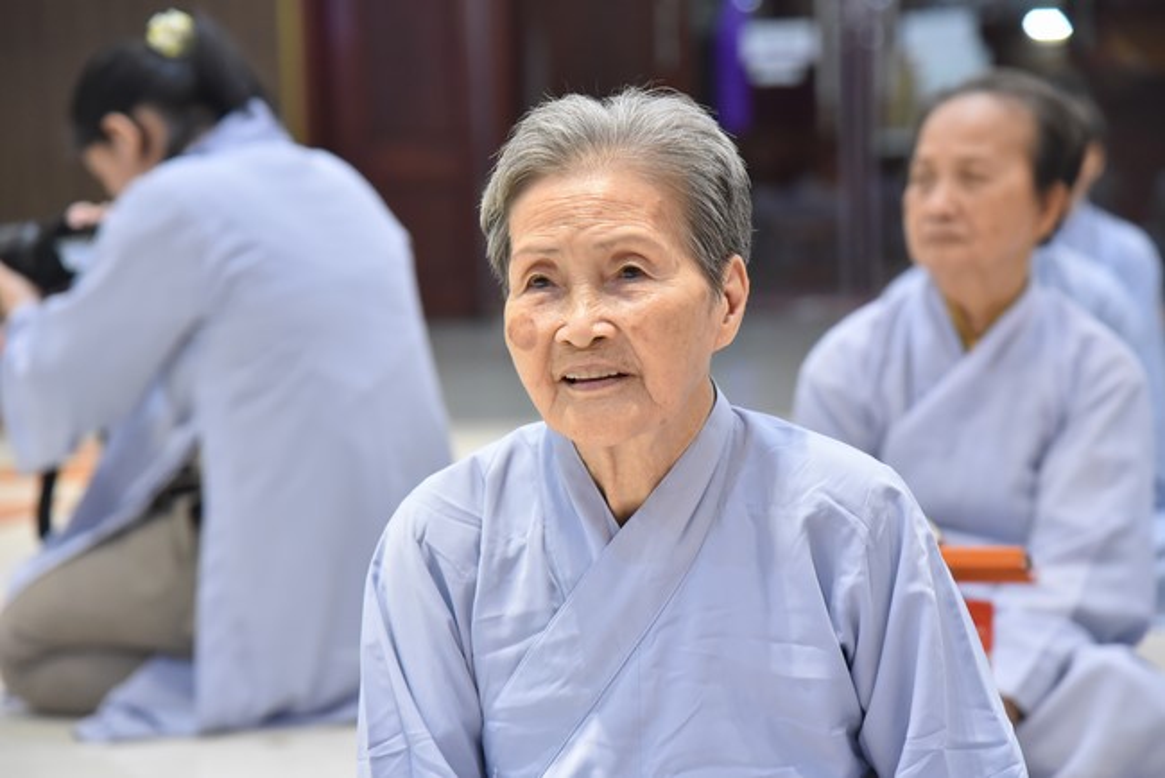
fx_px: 3885
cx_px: 582
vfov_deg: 11.4
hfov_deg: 17.1
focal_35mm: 120
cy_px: 389
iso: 3200
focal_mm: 120
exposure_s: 1/125
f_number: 5
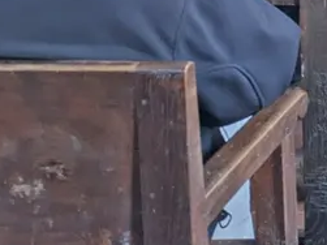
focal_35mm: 129
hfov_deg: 12.6
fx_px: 1218
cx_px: 739
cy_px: -309
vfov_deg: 10.2
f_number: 1.73
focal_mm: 4.38
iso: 82
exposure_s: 1/24
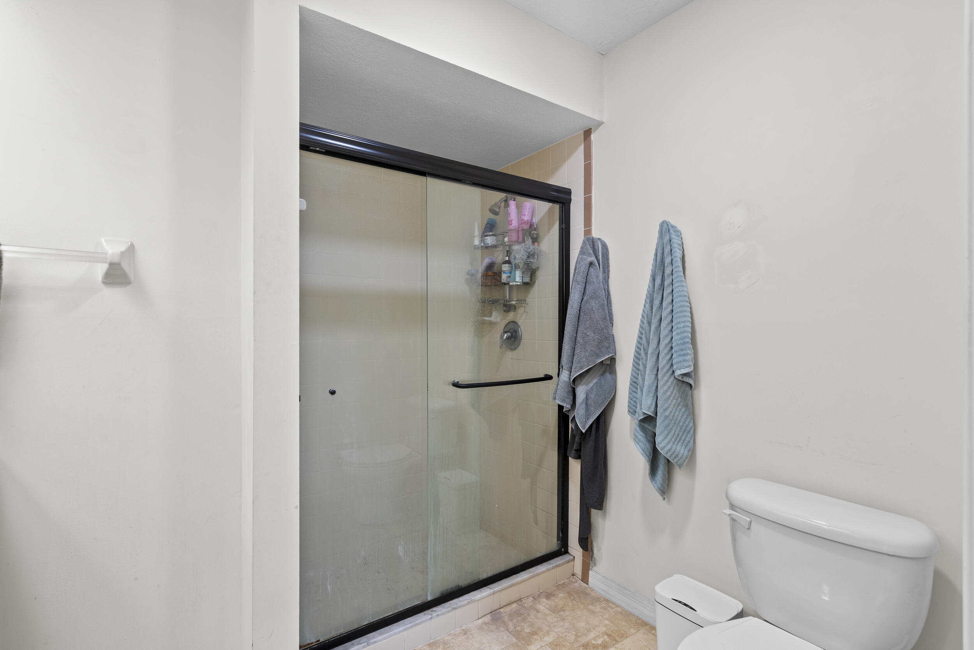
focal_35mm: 16
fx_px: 433
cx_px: 487
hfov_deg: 96.7
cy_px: 325
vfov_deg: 73.8
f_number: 9
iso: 400
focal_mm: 16
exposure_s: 1/3
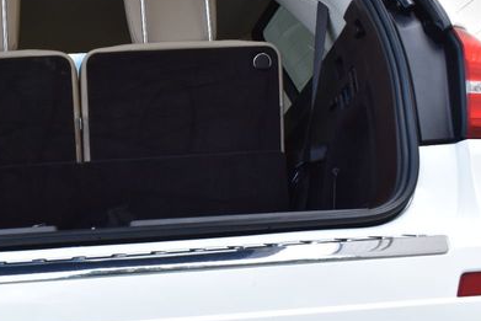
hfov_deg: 33.0
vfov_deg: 23.0
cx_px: 101
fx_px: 789
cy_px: 126
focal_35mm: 59
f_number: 9
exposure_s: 1/125
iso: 400
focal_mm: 24
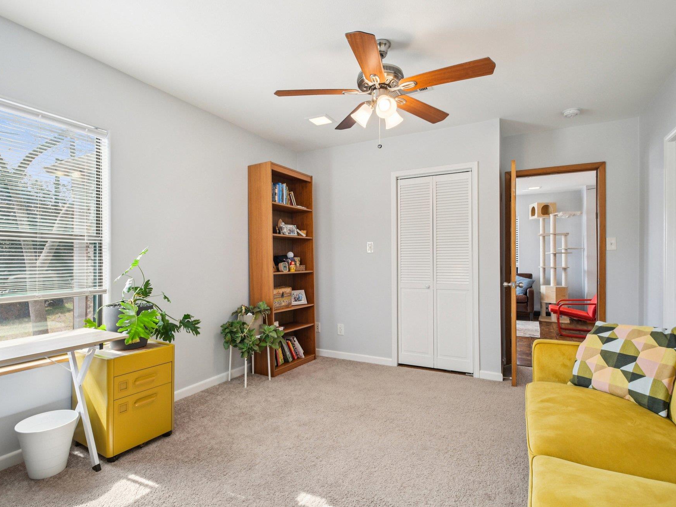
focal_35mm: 17
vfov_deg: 74.7
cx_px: 329
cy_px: 246
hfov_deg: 91.0
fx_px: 332
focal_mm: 10
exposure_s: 1/25
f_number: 8
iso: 400
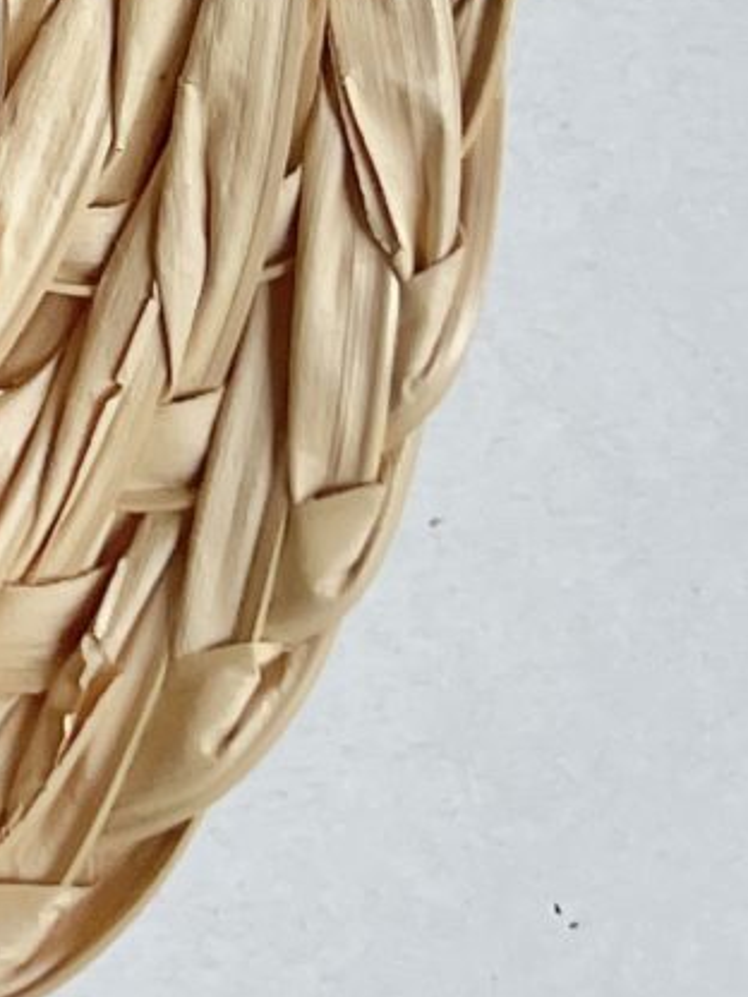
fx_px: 4610
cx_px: -1438
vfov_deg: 10.6
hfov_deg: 8.0
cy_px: -1378
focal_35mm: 160
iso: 100
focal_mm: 4.2
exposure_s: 1/100
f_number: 1.6
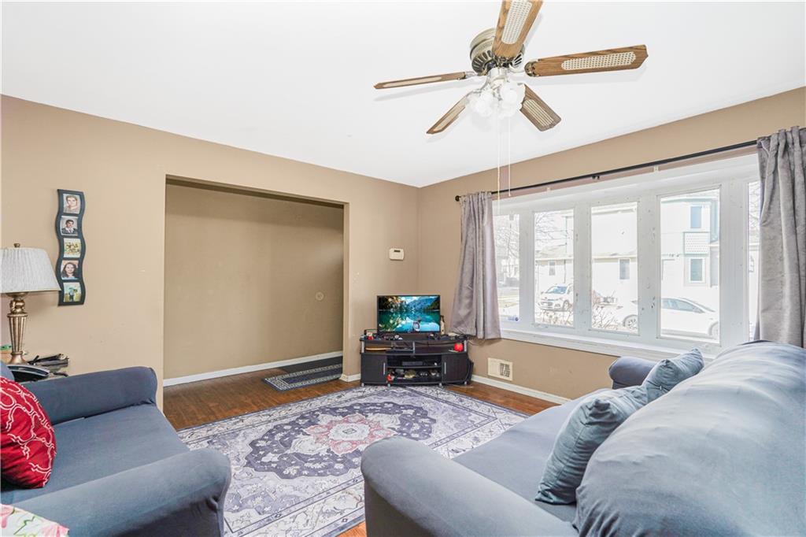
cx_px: 403
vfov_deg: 72.0
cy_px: 268
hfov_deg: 95.0
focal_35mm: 16
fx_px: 369
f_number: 5.6
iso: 50
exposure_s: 1/50
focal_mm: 16.5
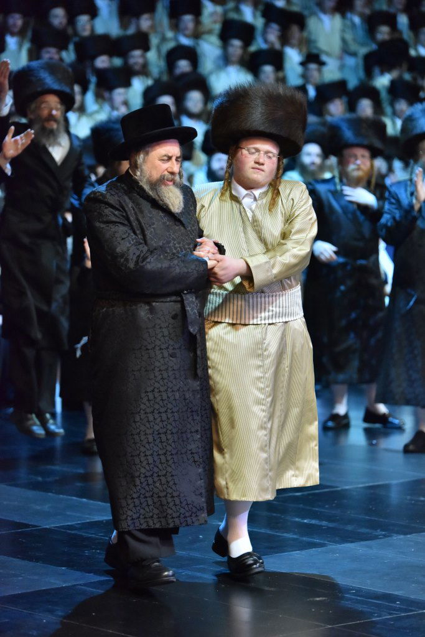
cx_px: 212
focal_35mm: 135
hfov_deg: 10.2
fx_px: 2390
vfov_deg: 15.2
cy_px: 318
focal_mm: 135
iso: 4000
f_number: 2.8
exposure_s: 1/200
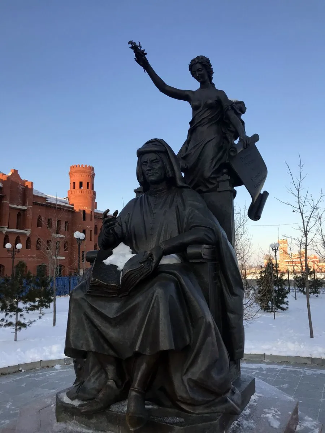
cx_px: 162
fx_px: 351
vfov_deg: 63.4
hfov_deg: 49.7
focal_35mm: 28
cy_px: 216
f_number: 1.8
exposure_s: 1/855
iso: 20
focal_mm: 3.99
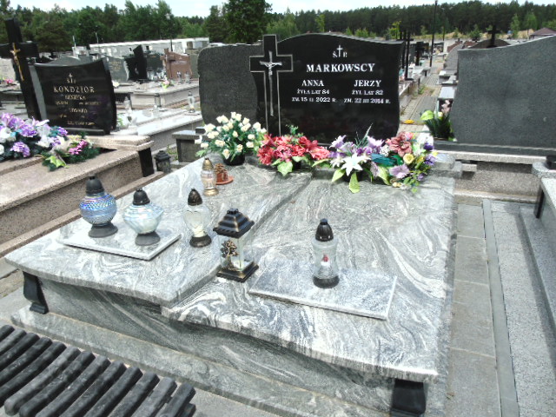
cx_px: 278
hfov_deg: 69.4
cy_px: 208
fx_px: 402
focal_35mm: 25
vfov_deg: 54.9
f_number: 3.4
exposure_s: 1/640
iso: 80
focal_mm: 4.4
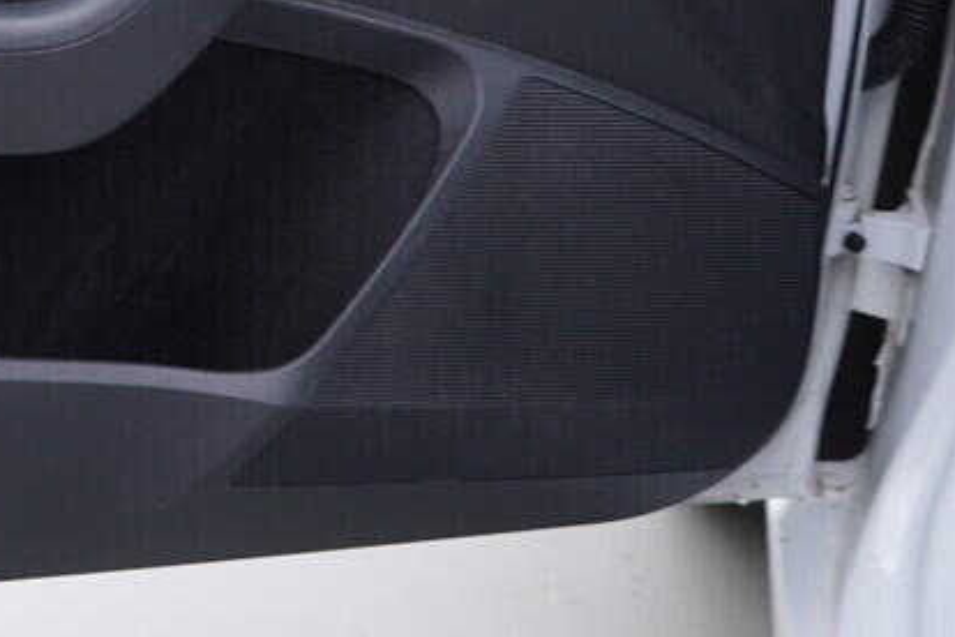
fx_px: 2361
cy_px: -10
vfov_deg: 15.1
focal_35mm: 89
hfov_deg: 21.2
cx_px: -217
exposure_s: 1/50
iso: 125
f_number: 3.2
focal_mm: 24
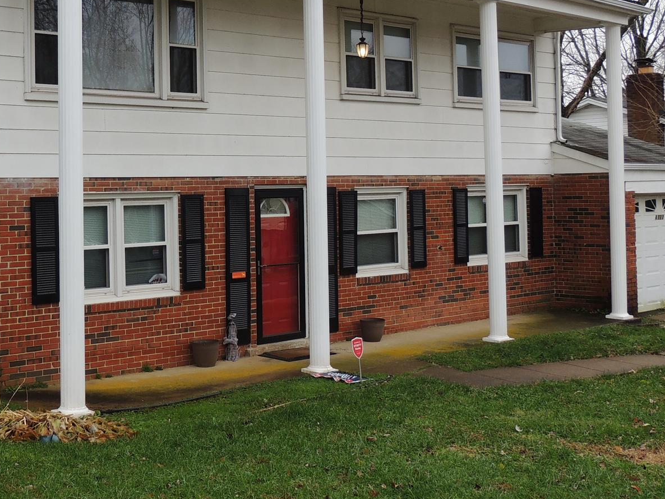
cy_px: 155
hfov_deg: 33.5
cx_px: 216
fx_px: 1095
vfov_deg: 25.5
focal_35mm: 57
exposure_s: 1/320
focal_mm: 5.8
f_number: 3.2
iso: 100
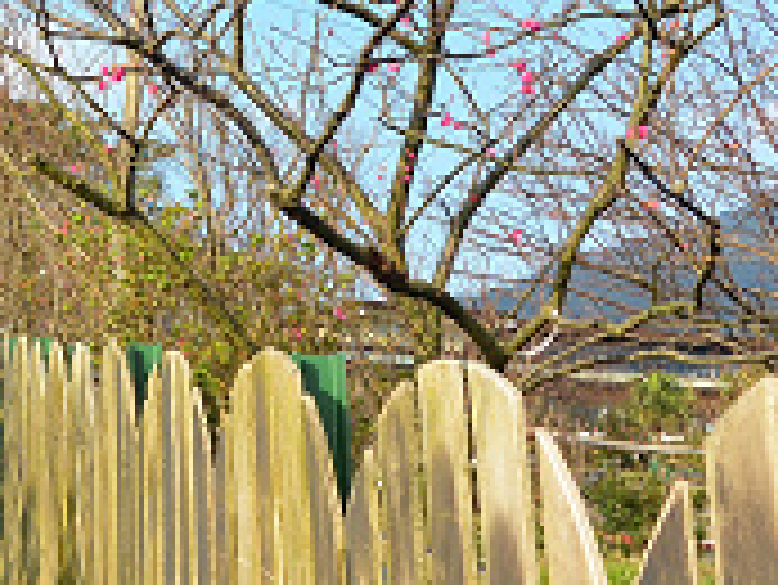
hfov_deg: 25.1
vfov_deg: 19.1
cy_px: -16
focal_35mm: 75
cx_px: 63
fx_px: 1687
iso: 160
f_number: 4.5
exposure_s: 1/640
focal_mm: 10
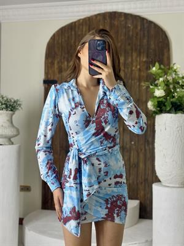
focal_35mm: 48
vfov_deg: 39.7
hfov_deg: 30.3
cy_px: 123
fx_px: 340
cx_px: 92
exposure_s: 1/258
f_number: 1.78
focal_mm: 6.86
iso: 80
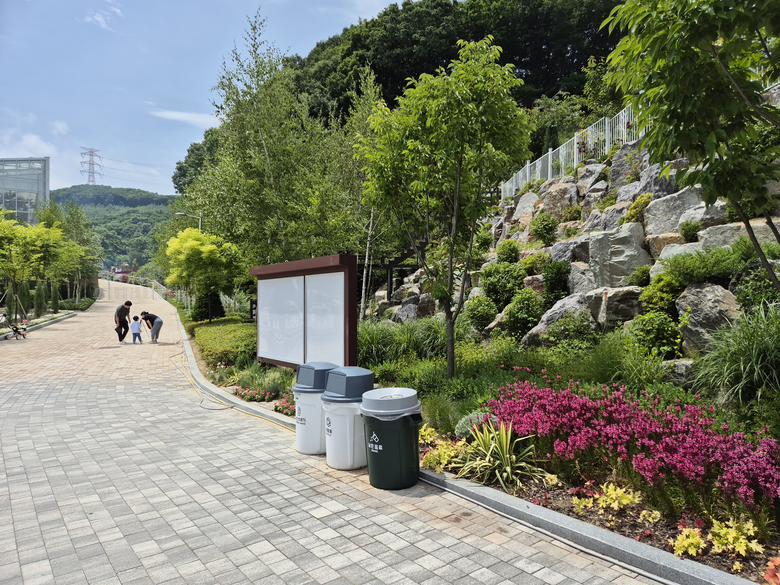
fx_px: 518
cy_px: 292
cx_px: 390
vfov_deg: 58.9
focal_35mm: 23
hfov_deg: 73.9
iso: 25
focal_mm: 5.4
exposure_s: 1/2824
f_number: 1.8
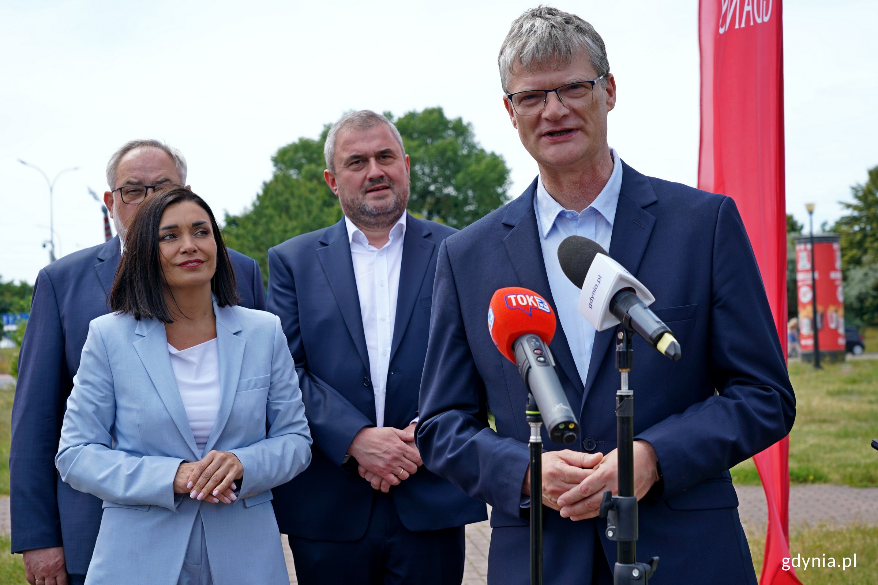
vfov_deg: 26.0
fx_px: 1268
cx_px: 439
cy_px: 292
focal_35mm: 52
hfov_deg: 38.2
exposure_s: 1/250
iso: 100
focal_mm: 52
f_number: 6.3
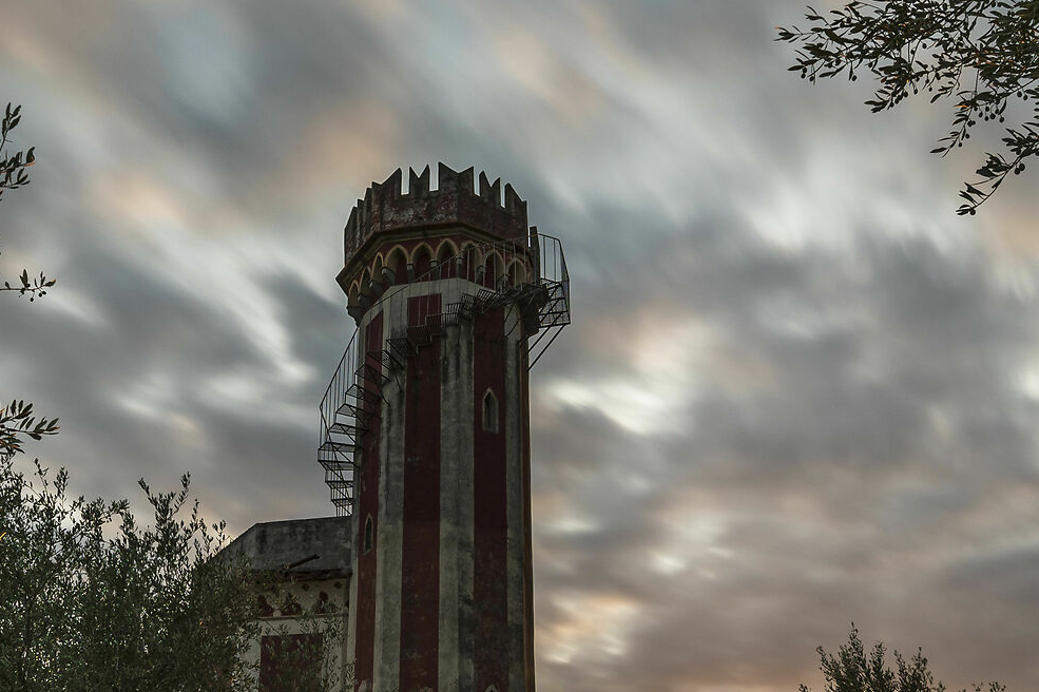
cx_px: 449
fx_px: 1125
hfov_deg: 49.4
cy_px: 569
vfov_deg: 33.1
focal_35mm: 39
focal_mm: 16
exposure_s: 30
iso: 100
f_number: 14
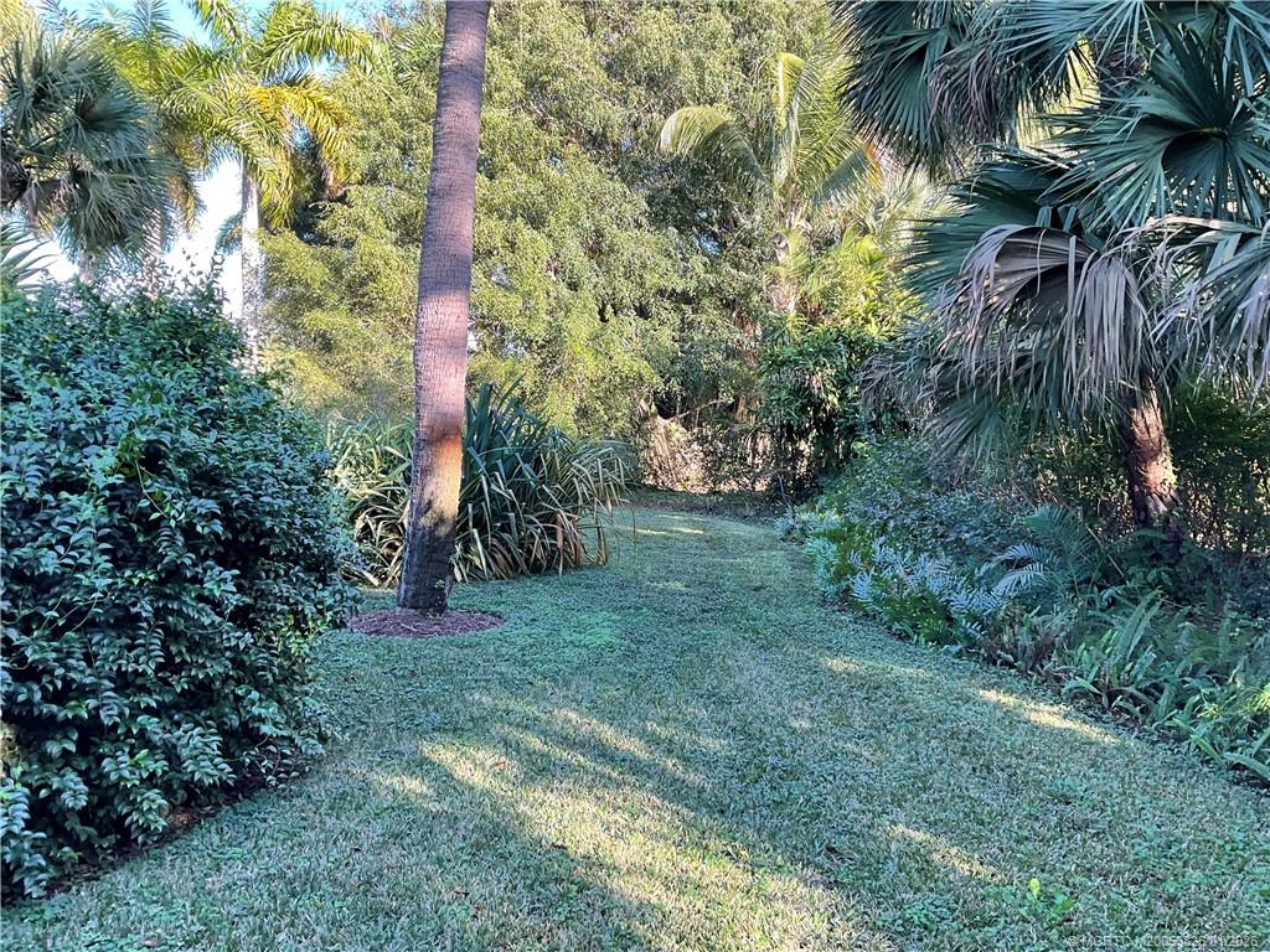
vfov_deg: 48.2
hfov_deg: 61.7
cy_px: 476
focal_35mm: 29
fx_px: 1064
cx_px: 635
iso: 20
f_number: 1.8
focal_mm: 3
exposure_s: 1/120
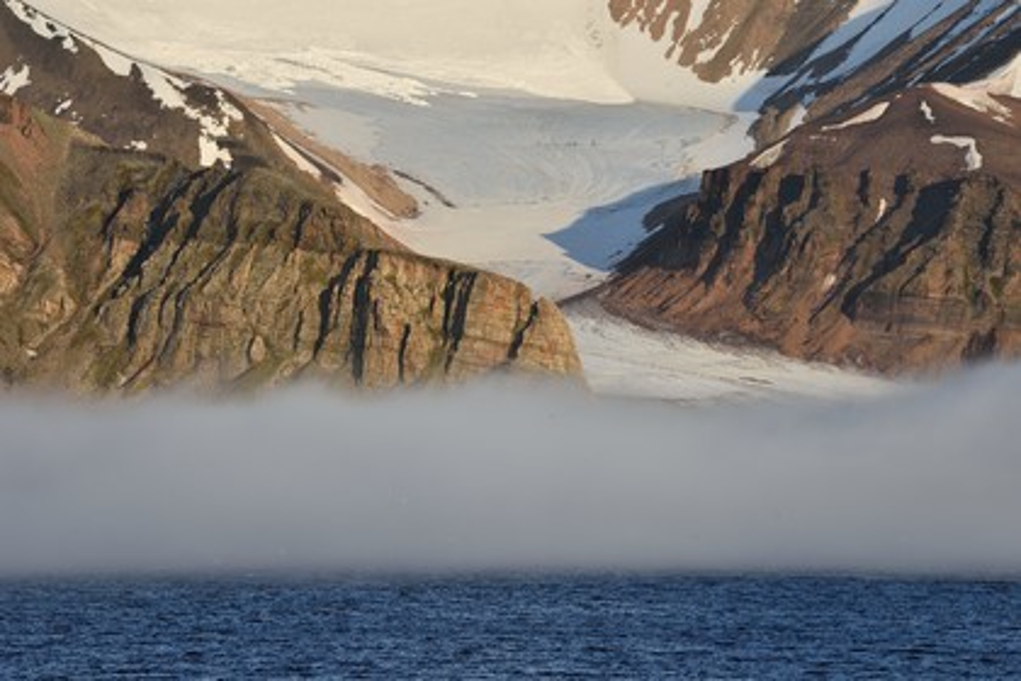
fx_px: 5672
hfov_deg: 10.3
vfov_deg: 6.9
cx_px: 510
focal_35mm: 200
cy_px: 340
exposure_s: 1/250
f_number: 10
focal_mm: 200
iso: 200
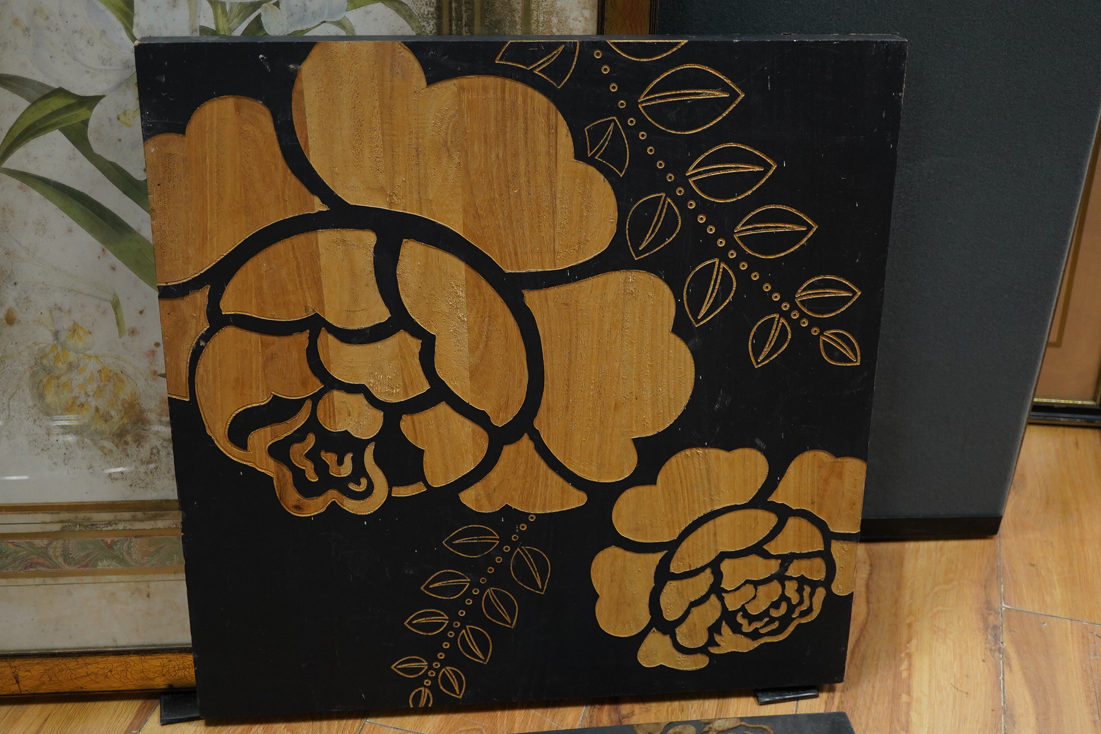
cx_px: 550
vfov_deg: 29.9
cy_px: 367
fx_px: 1376
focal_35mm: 45
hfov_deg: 43.6
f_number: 3.5
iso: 1250
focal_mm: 30
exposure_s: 1/125
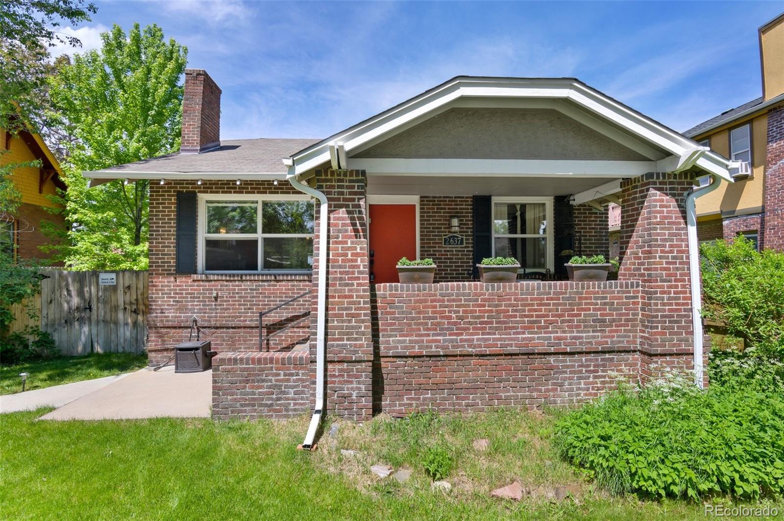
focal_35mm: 17
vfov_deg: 70.3
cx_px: 392
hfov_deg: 93.3
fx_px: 370
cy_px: 260
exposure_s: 1/160
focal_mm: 17
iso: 400
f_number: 8
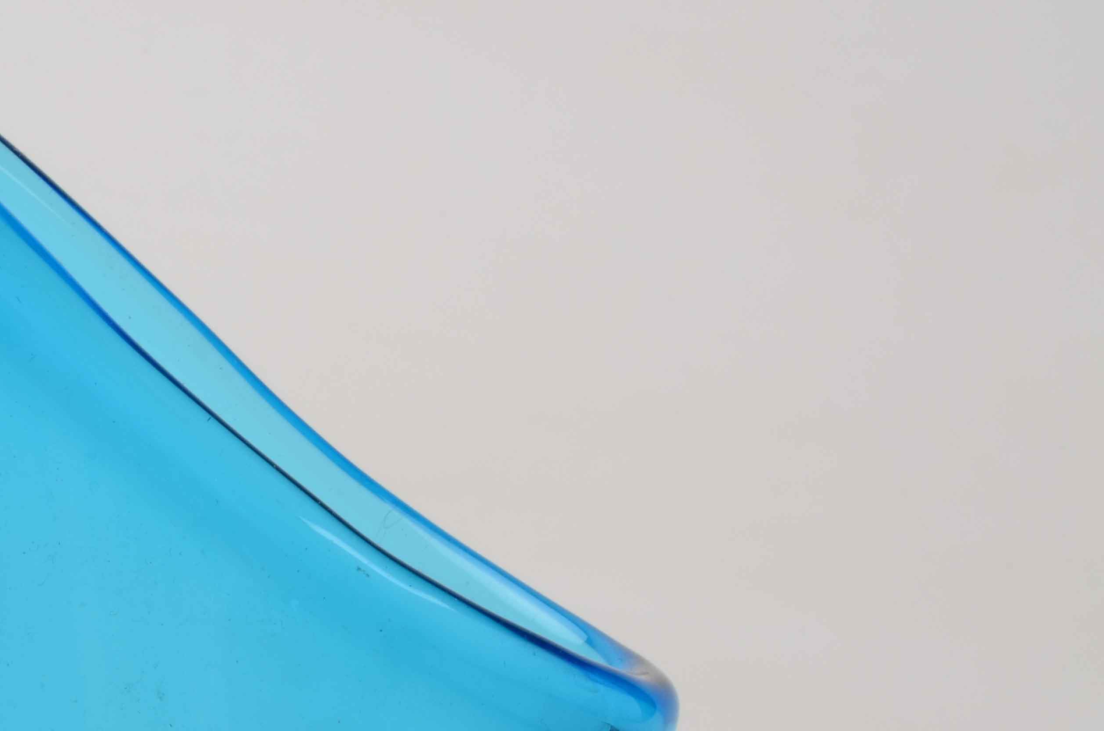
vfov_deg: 8.4
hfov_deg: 12.6
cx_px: 119
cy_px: 618
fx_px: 4957
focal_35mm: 162
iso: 100
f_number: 32
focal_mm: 55
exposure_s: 1/160
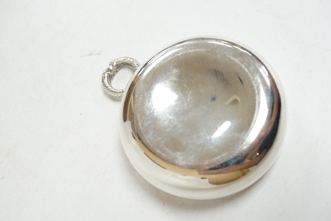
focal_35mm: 45
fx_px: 414
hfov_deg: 43.6
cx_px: 166
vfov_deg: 29.9
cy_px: 110
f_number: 7.1
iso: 2500
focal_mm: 30
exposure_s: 1/125
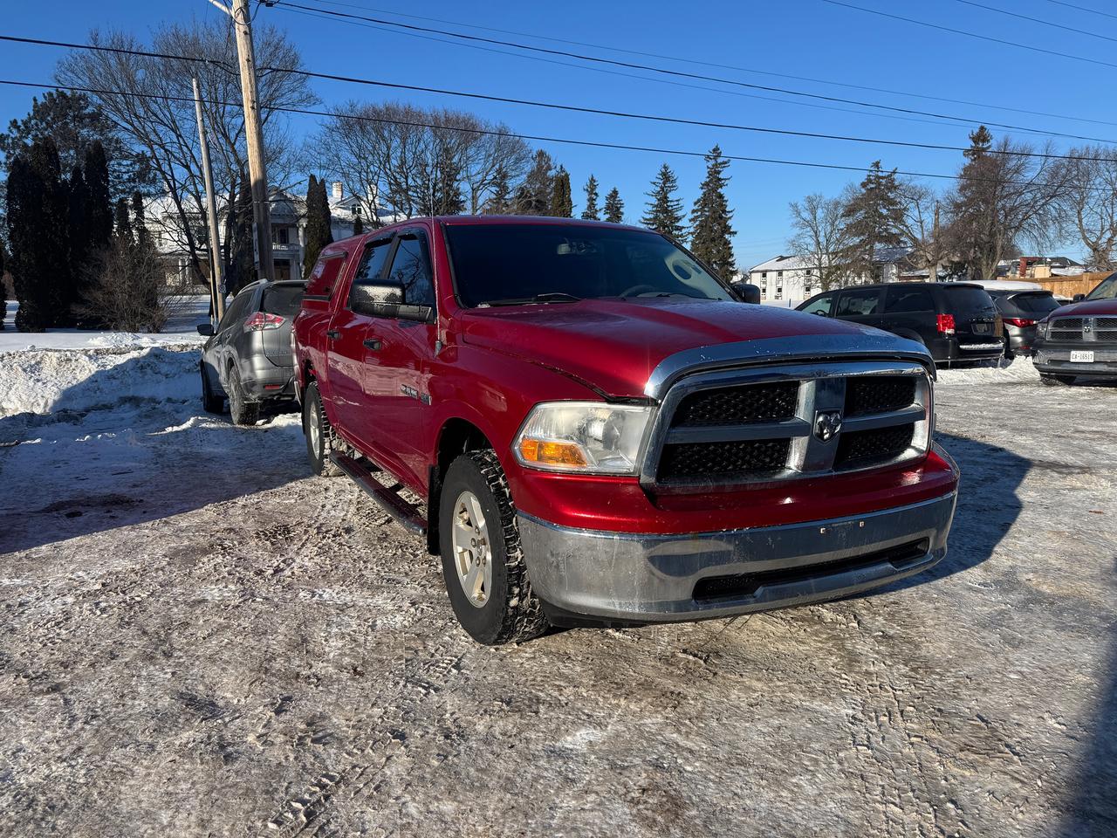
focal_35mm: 24
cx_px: 558
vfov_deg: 56.8
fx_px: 774
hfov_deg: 71.6
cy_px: 419
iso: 80
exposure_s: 1/4310
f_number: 1.78
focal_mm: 6.76
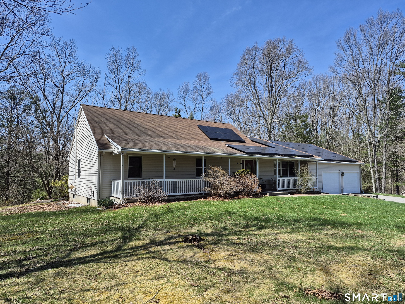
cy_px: 152
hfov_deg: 73.9
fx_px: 269
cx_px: 202
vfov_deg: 58.9
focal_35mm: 23
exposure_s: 1/1400
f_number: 1.8
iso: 25
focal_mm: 5.4
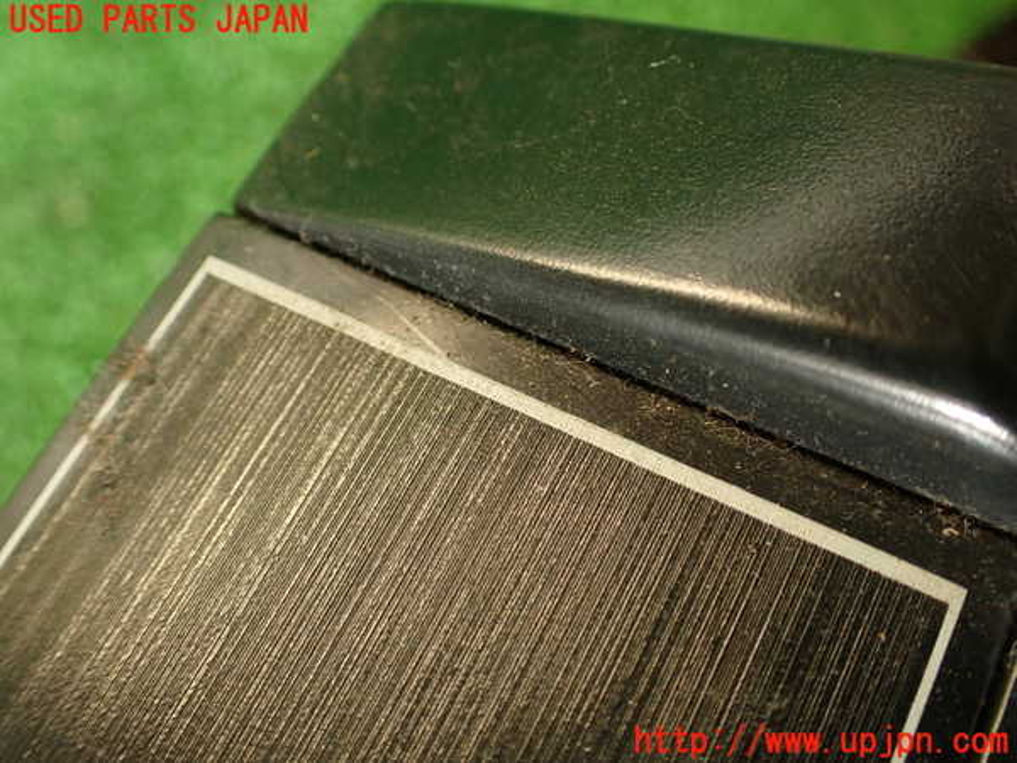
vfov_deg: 44.2
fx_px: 940
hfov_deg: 56.8
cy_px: 382
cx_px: 508
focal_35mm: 32
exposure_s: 1/40
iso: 200
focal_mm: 5.79
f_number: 2.4
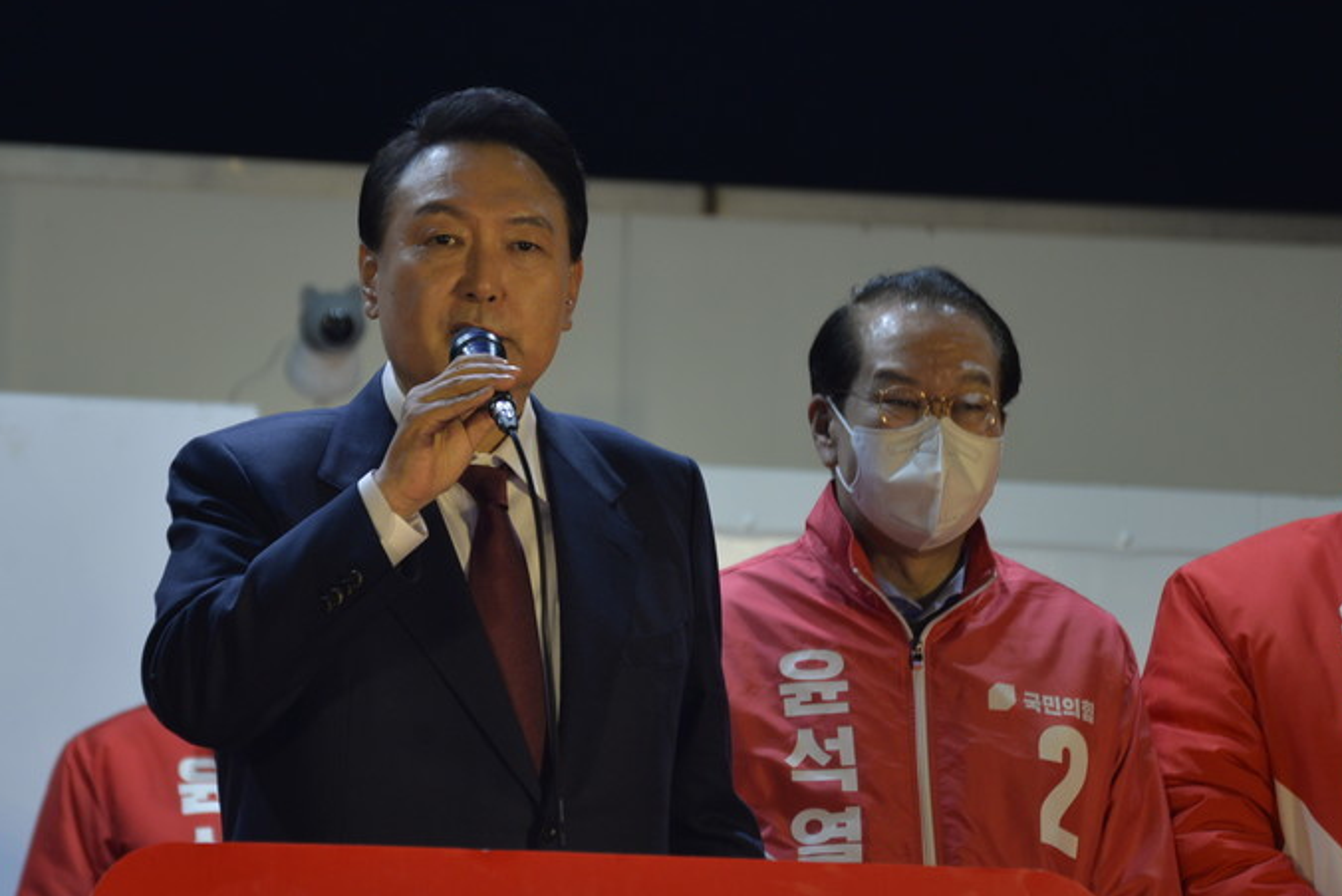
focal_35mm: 426
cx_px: 540
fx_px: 15883
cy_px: 611
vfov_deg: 3.2
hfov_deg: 4.8
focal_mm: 300
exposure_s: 1/60
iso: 800
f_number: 5.6
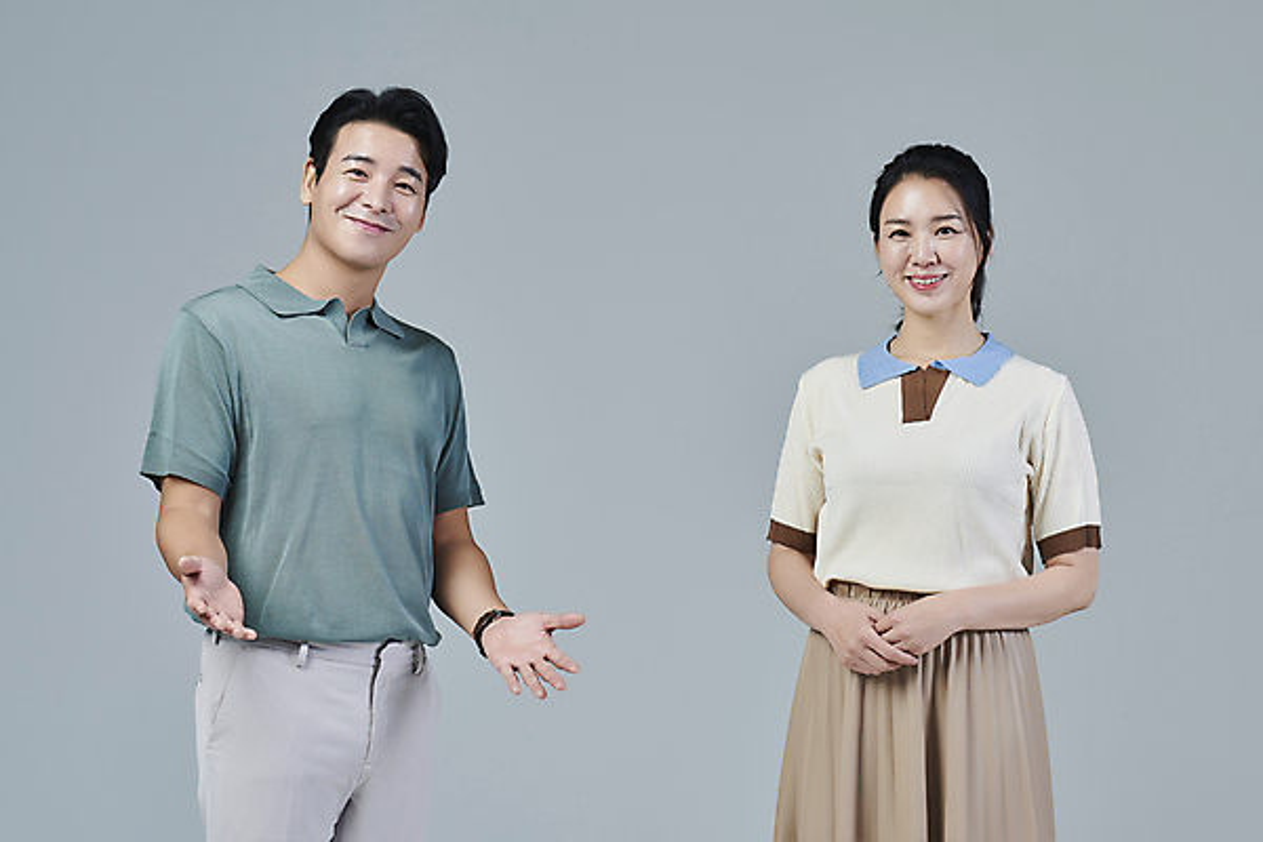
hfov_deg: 21.5
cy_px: 421
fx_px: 3333
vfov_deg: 14.4
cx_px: 632
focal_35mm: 95
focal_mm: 95
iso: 100
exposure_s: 1/125
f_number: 14
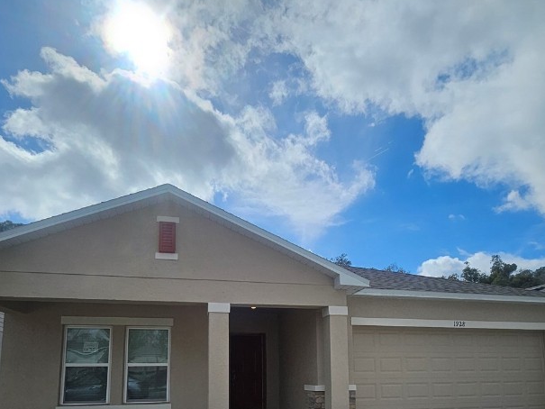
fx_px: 346
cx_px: 273
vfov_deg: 56.5
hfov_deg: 76.4
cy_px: 329
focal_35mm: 22
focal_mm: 1.7
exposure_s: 1/4465
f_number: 2.2
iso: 32
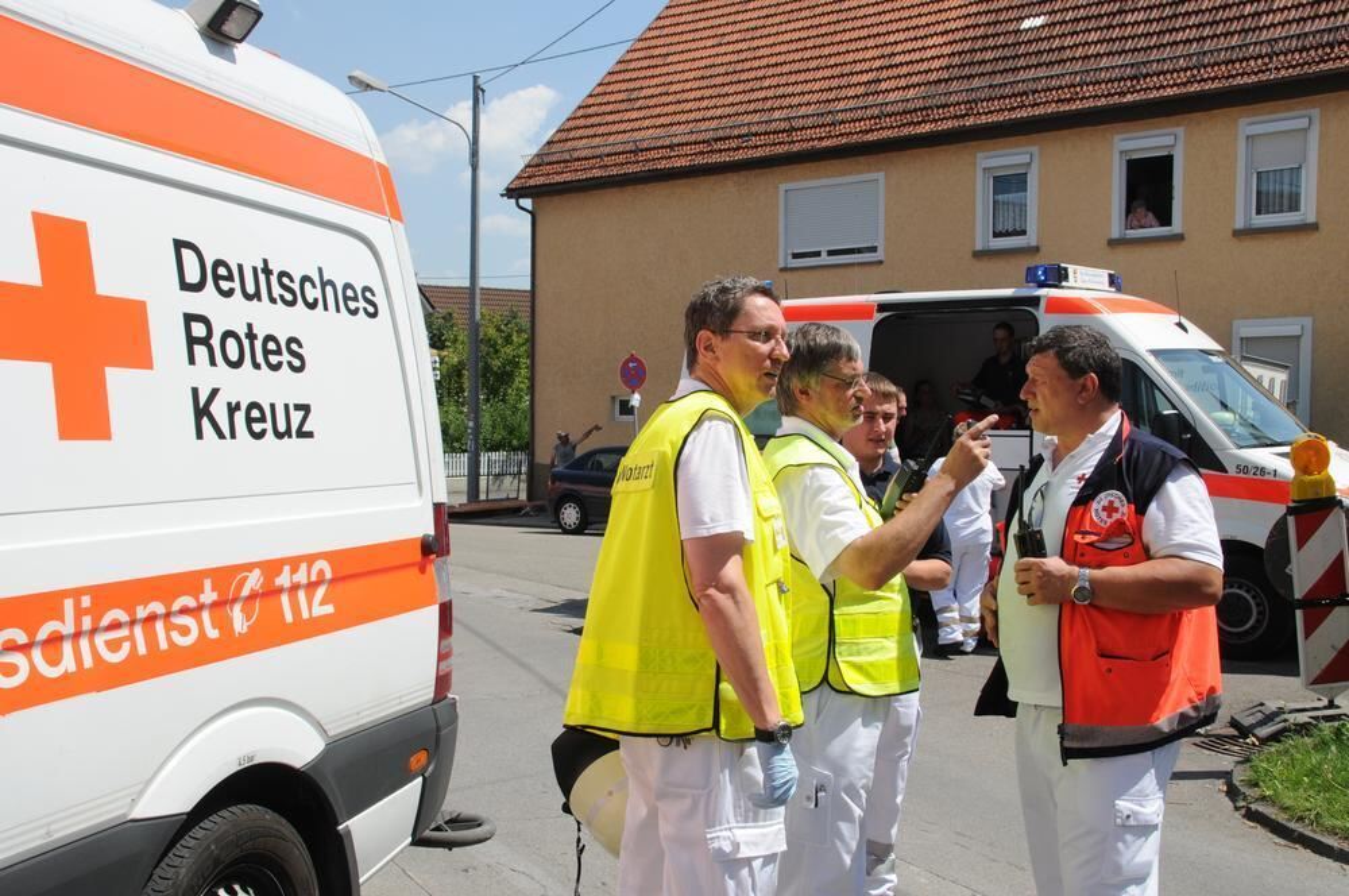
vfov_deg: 34.1
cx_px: 674
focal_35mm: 39
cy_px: 448
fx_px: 1460
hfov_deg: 49.6
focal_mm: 26
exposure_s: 1/640
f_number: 13
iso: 500
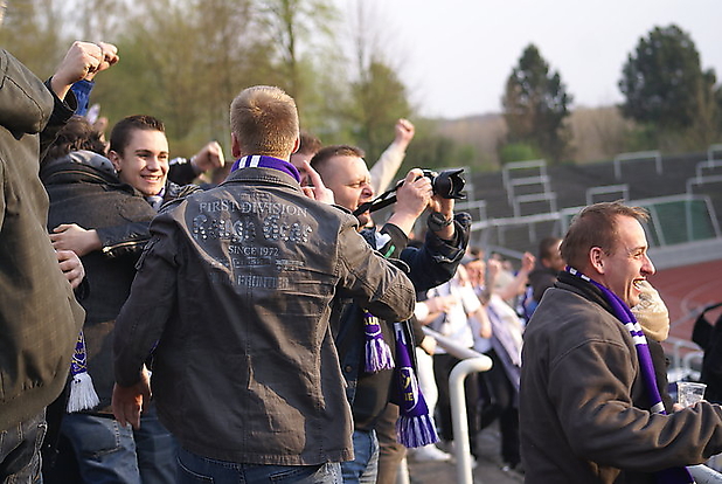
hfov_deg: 19.4
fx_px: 2109
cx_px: 361
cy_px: 242
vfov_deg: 13.1
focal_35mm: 105
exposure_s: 1/250
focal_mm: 70
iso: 125
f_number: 4
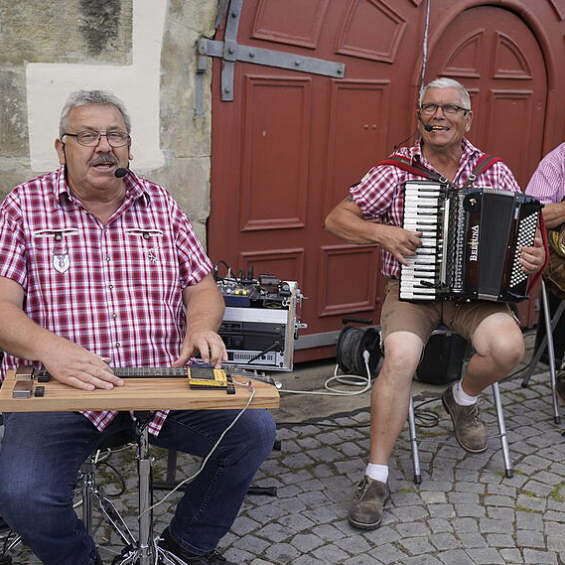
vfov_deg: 34.7
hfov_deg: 34.7
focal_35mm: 49
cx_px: 308
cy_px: 279
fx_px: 905
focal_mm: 35
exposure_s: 1/160
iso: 320
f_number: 4
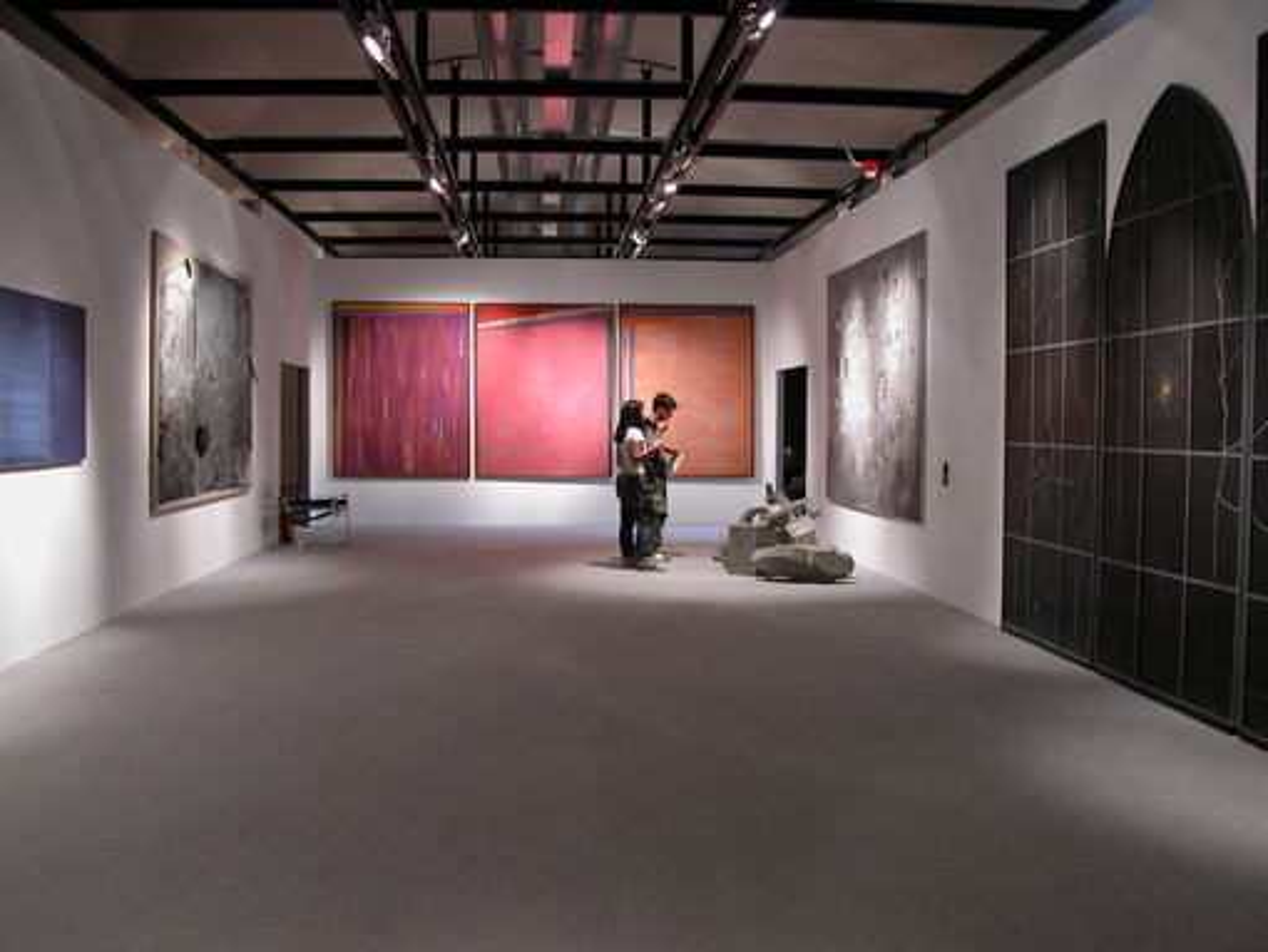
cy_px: 476
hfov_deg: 52.6
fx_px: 1283
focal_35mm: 35
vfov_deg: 40.7
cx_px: 634
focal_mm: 8.9
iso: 100
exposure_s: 1/4.2
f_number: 2.8
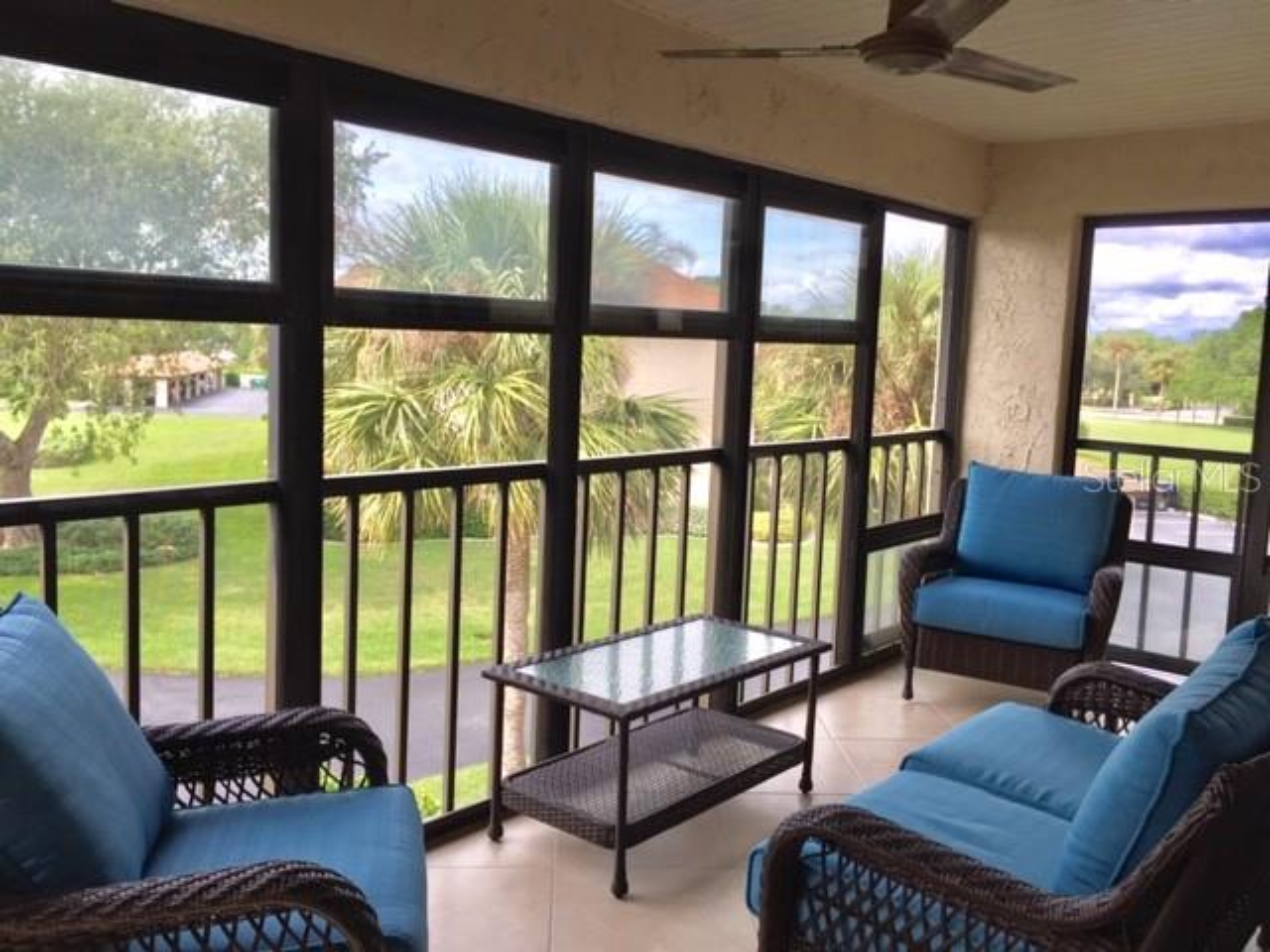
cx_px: 635
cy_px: 476
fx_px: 1064
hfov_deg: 61.7
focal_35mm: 29
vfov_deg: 48.2
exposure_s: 1/319
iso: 32
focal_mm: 4.15
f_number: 2.2
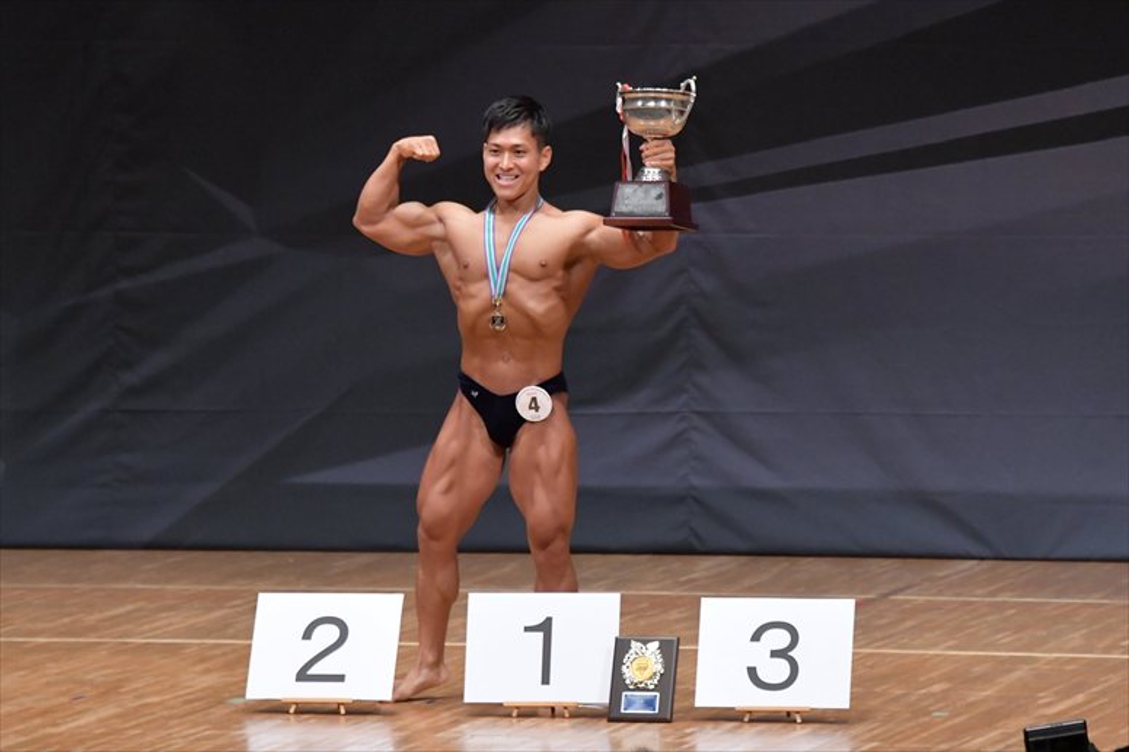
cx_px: 564
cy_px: 376
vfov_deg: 4.8
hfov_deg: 7.2
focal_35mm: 285
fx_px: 8934
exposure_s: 1/400
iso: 6400
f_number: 5.6
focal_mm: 190
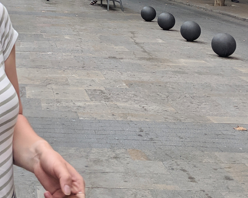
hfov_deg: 25.0
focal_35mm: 74
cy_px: -55
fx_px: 543
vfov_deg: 19.2
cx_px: 26
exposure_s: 1/2924
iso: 51
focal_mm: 4.44
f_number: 1.8
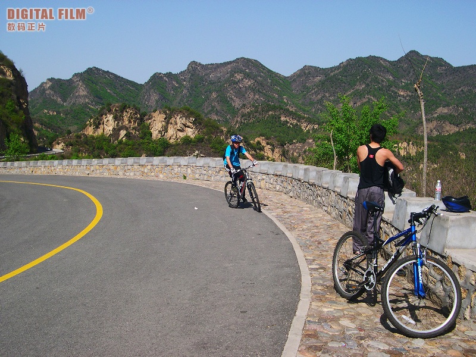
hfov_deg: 49.0
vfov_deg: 37.7
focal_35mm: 38
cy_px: 178
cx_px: 238
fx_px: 523
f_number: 7.6
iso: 100
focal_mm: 8
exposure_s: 1/200
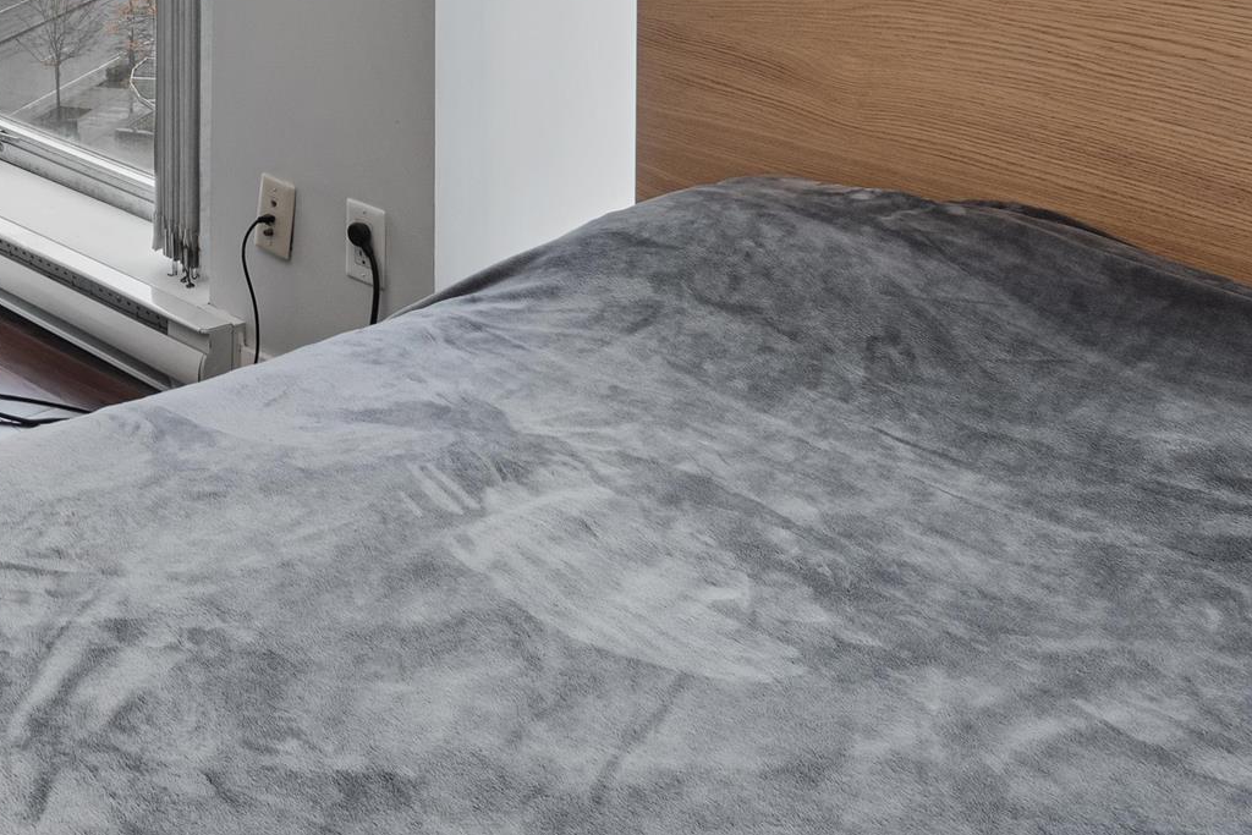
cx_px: -77
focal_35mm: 50
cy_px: -351
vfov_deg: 23.0
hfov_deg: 35.1
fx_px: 1722
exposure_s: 1.3
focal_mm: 11
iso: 100
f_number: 9
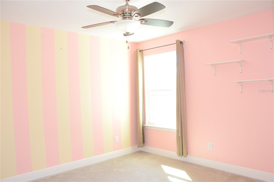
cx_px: 137
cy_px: 91
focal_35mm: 27
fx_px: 205
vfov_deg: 47.7
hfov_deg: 67.5
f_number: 6.3
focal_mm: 18
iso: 4000
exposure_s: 1/250
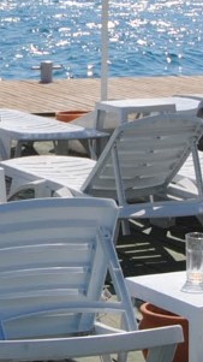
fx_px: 1380
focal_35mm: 144
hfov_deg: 8.3
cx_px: -41
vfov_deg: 14.9
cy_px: 119
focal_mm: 24
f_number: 9
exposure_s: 1/320
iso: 100
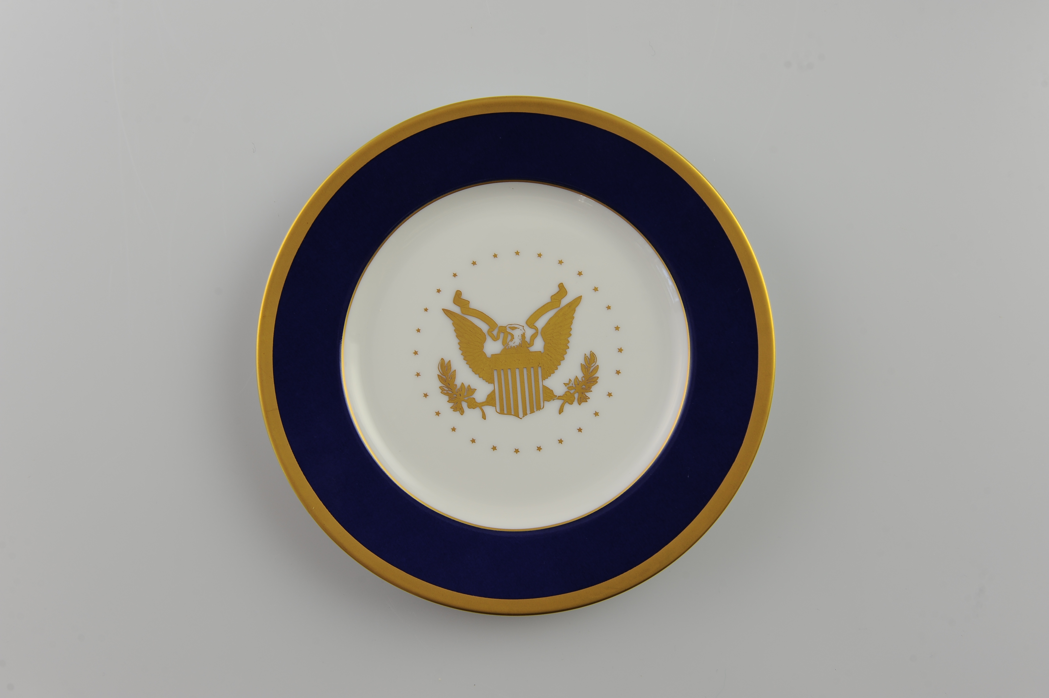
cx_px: 524
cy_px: 349
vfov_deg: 36.8
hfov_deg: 53.2
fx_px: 1048
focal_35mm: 36
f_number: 10
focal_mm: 36
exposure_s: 1/40
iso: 200
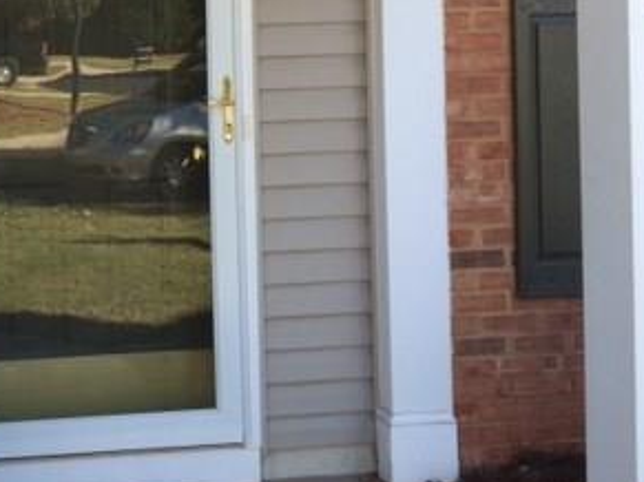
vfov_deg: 21.6
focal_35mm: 66
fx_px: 1227
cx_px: 4
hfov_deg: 27.7
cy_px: 18
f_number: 2.2
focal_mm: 4.12
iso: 32
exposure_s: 1/423
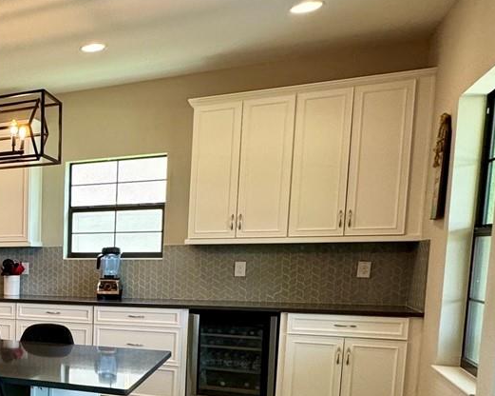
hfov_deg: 34.0
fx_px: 615
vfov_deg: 34.5
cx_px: -119
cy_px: 321
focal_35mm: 42
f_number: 2.2
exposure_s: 1/120
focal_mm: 2.22
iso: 160
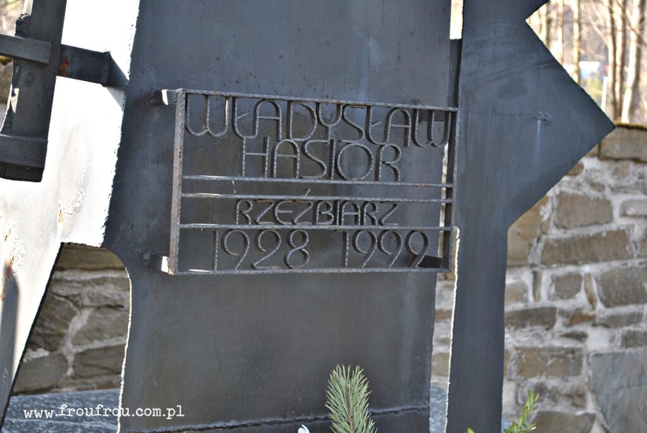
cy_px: 216
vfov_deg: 20.2
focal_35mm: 68
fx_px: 1214
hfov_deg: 29.8
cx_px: 324
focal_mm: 45
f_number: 5.3
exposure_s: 1/60
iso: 200
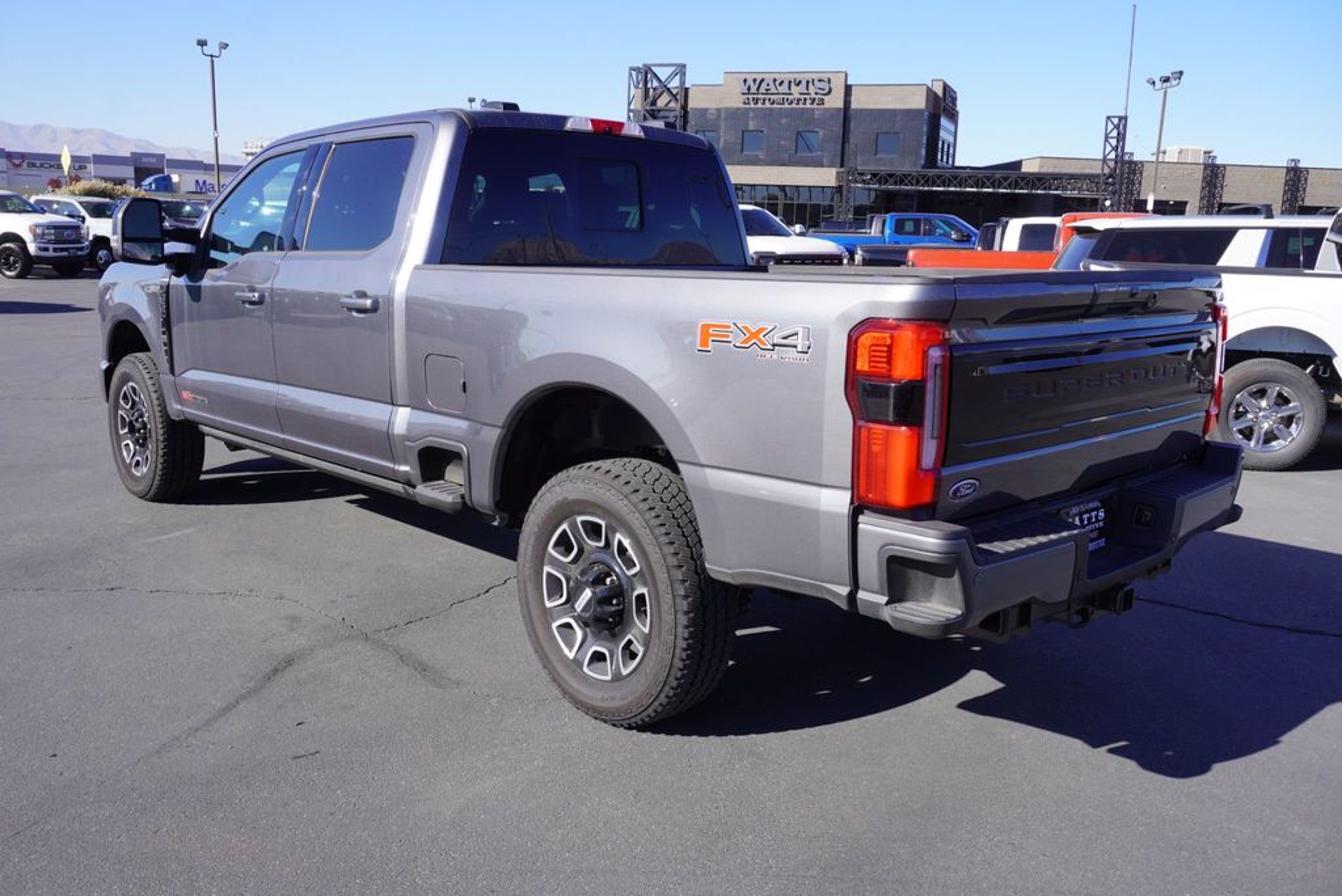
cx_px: 671
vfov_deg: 41.8
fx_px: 1175
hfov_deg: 59.5
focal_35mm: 32
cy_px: 448
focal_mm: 21
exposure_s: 1/125
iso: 100
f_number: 9
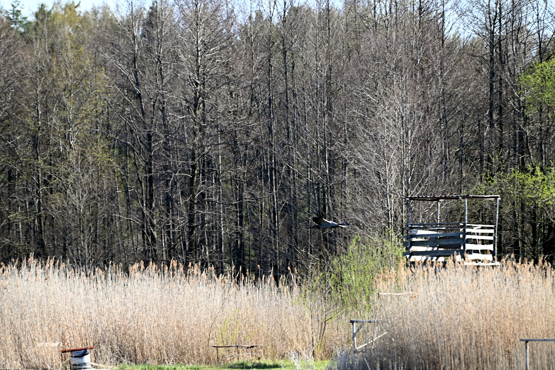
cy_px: 185
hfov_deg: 6.9
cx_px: 278
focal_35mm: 300
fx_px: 4626
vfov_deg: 4.6
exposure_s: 1/640
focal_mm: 300
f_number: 5.6
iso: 400
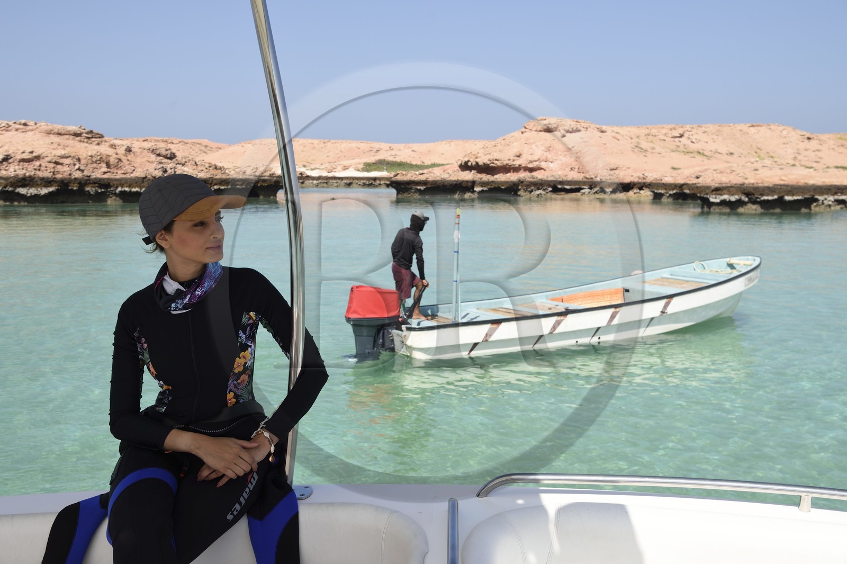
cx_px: 424
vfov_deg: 35.0
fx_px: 894
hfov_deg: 50.7
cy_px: 282
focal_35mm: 38
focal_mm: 38
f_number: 9
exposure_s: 1/500
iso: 200
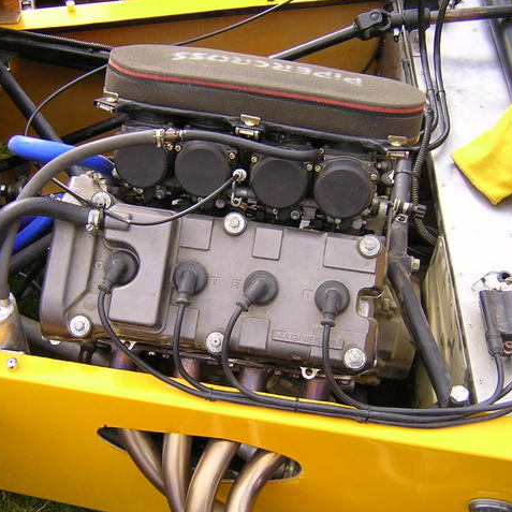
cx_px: 231
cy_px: 255
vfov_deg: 33.4
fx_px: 853
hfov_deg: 33.4
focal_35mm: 51
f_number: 2.8
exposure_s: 1/163
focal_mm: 5.6
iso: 100
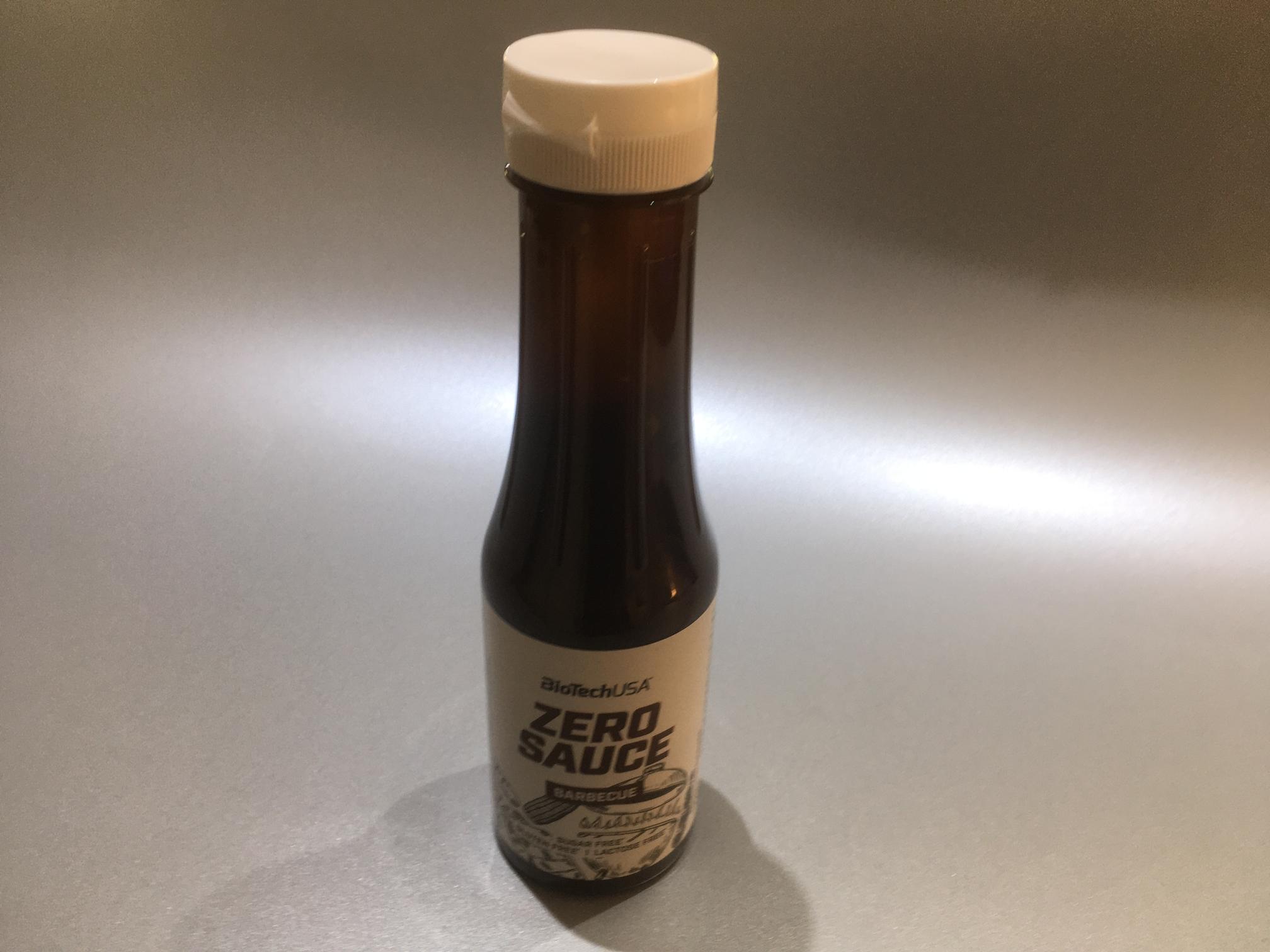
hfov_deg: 61.7
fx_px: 1064
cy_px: 476
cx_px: 635
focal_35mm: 29
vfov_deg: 48.2
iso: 32
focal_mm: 4.15
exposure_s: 1/50
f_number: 2.2
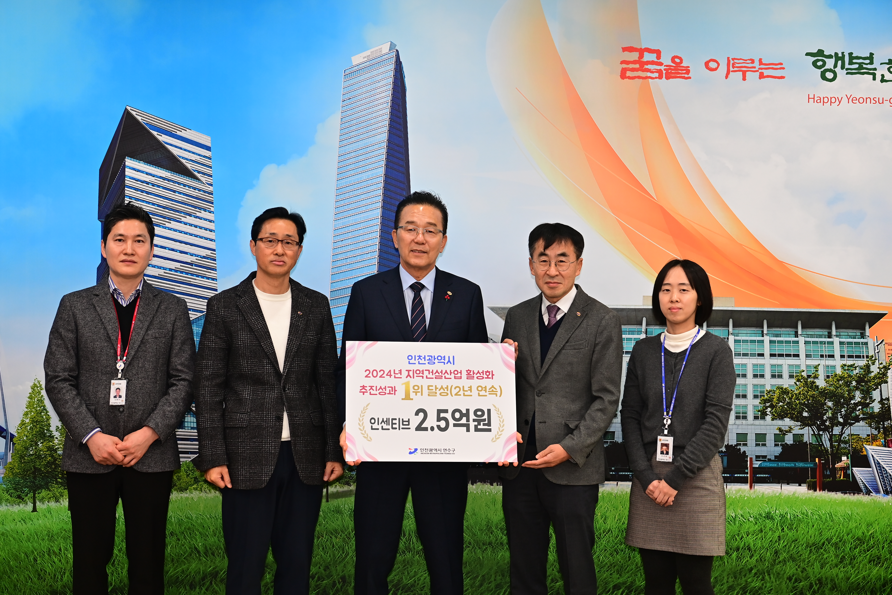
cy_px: 298
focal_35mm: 62
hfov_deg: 32.4
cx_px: 446
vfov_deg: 21.9
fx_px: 1536
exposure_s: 1/250
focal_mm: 62
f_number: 4
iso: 1250
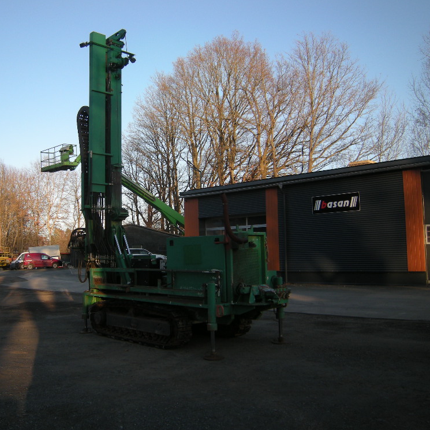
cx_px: 148
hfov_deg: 47.8
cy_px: 214
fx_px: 478
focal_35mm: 34
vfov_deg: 48.5
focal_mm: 4.7
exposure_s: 1/276
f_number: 2.8
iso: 64
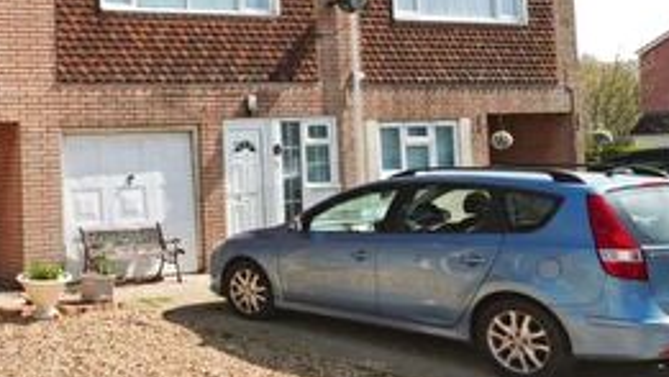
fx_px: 799
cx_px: -146
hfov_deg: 35.2
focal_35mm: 45
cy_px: 33
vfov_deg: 25.7
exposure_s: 1/125
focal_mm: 16
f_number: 8
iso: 100
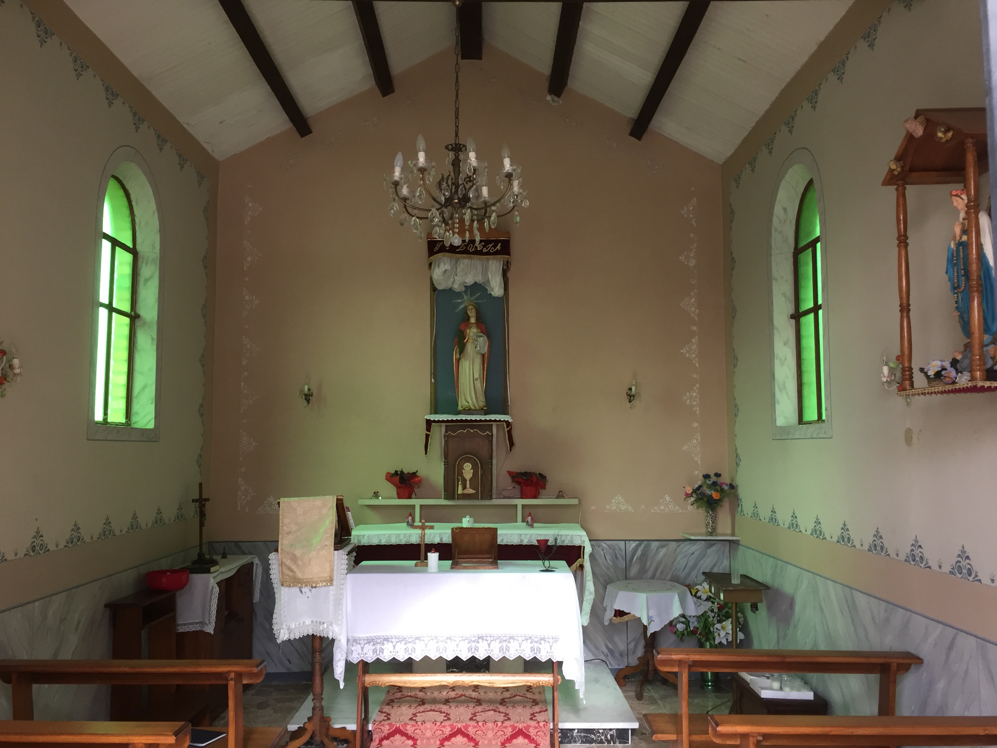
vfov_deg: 48.2
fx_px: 835
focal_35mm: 29
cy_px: 374
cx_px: 498
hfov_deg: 61.7
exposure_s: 1/33
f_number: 2.2
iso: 80
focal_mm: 4.15
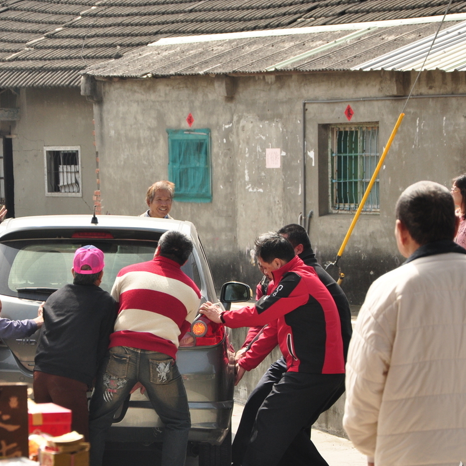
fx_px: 3046
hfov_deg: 8.7
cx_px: 134
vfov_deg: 8.7
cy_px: 265
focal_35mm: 200
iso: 400
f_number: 6.3
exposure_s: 1/800
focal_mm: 90
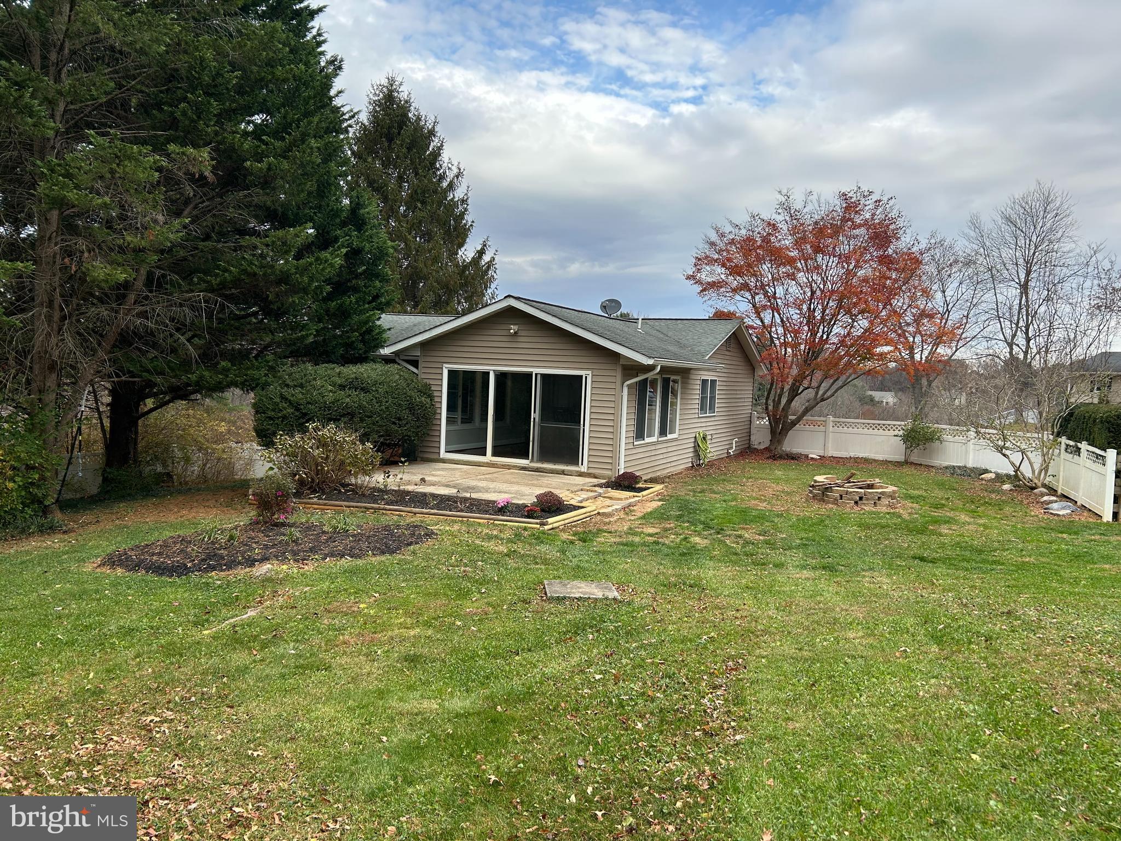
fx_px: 842
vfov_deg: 53.1
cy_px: 420
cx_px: 560
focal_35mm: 26
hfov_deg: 67.3
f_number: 1.5
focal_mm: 5.7
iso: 50
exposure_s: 1/957
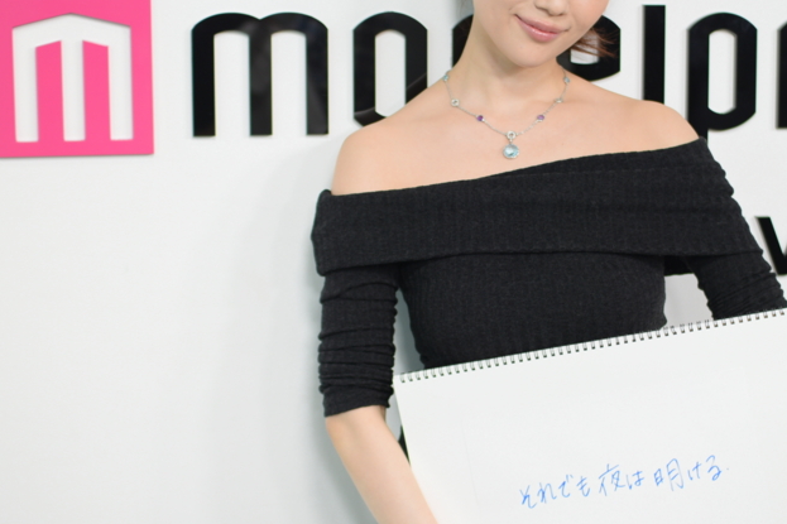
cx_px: 520
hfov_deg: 27.2
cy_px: 261
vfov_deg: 18.4
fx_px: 1617
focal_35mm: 74
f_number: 1.8
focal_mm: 30
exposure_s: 1/200
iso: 100
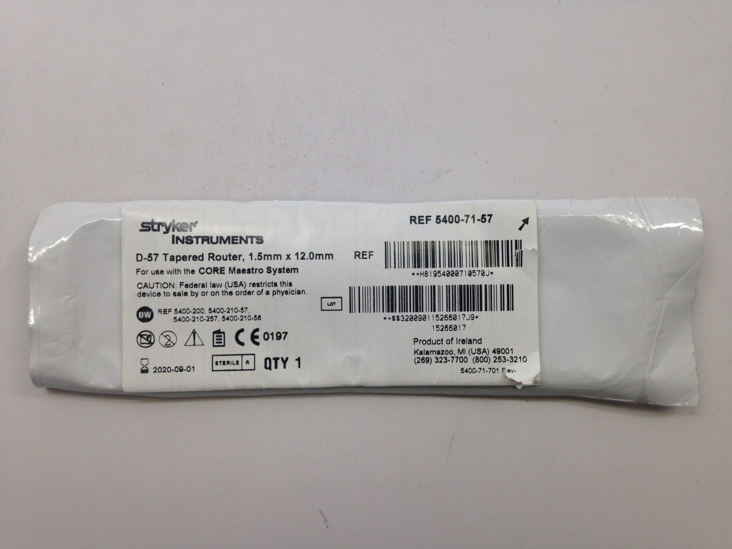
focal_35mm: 33
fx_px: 698
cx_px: 366
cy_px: 274
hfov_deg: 55.4
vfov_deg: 42.9
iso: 50
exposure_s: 1/60
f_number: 2.4
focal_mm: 4.12
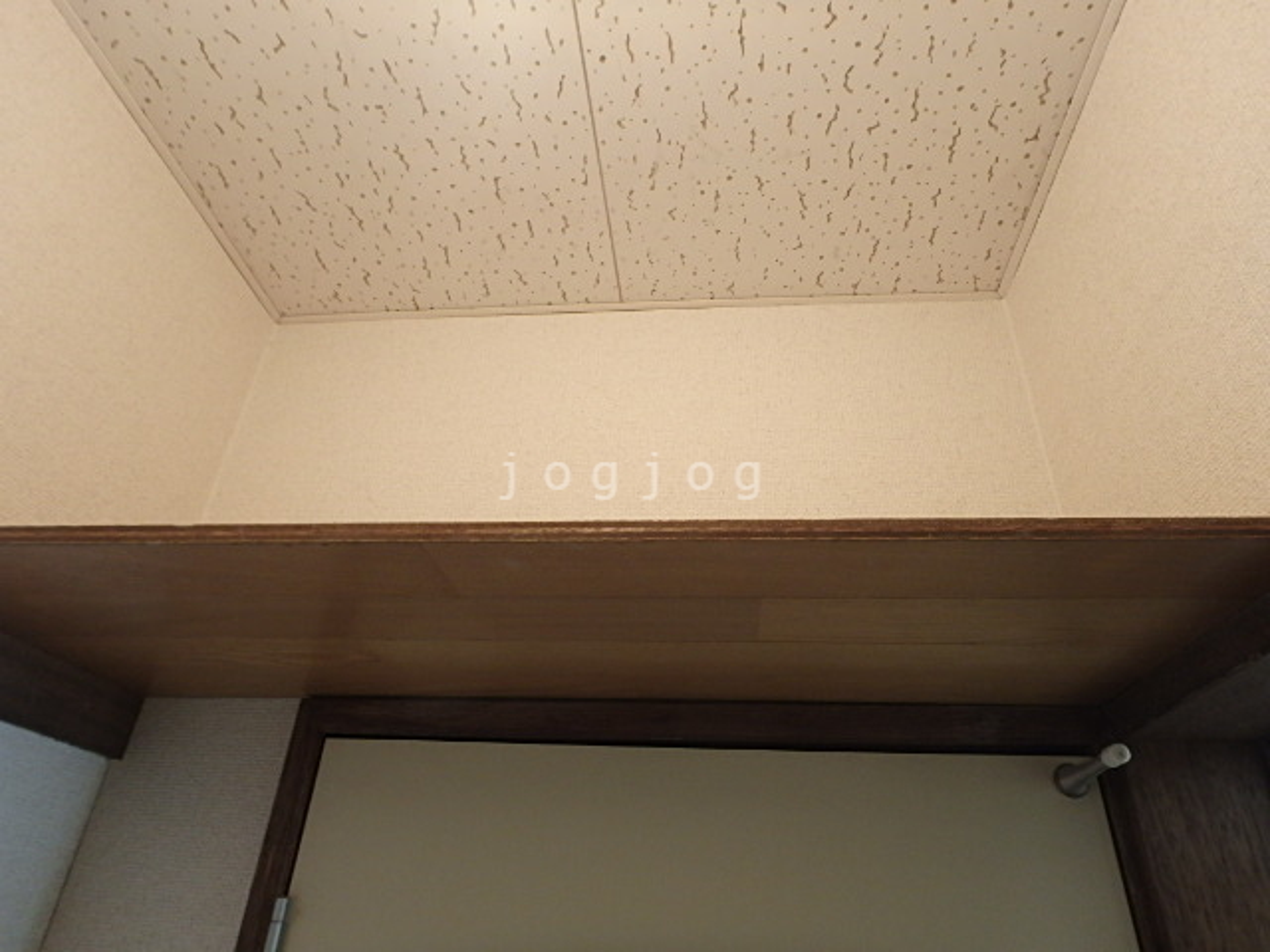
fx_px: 770
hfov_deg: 79.0
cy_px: 476
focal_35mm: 21
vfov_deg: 63.4
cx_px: 635
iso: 200
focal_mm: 3.7
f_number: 3.5
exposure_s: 1/30
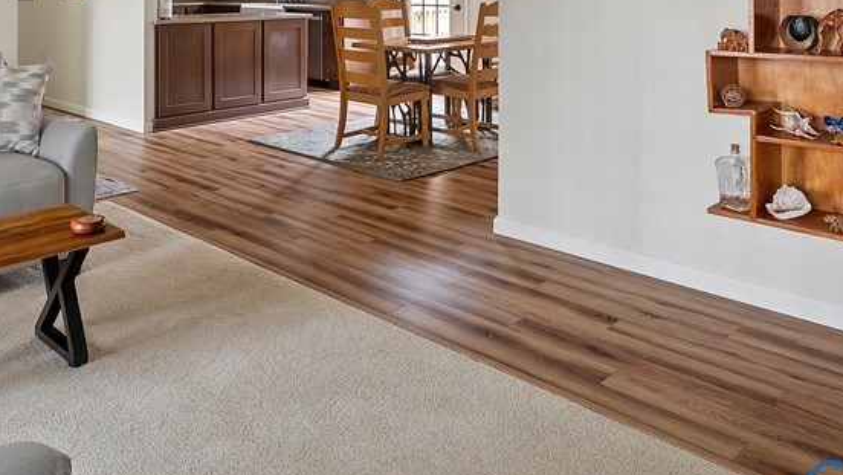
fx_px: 783
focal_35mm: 35
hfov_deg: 55.9
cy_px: -26
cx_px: 311
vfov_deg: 30.7
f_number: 8
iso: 800
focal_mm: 17
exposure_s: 1.6
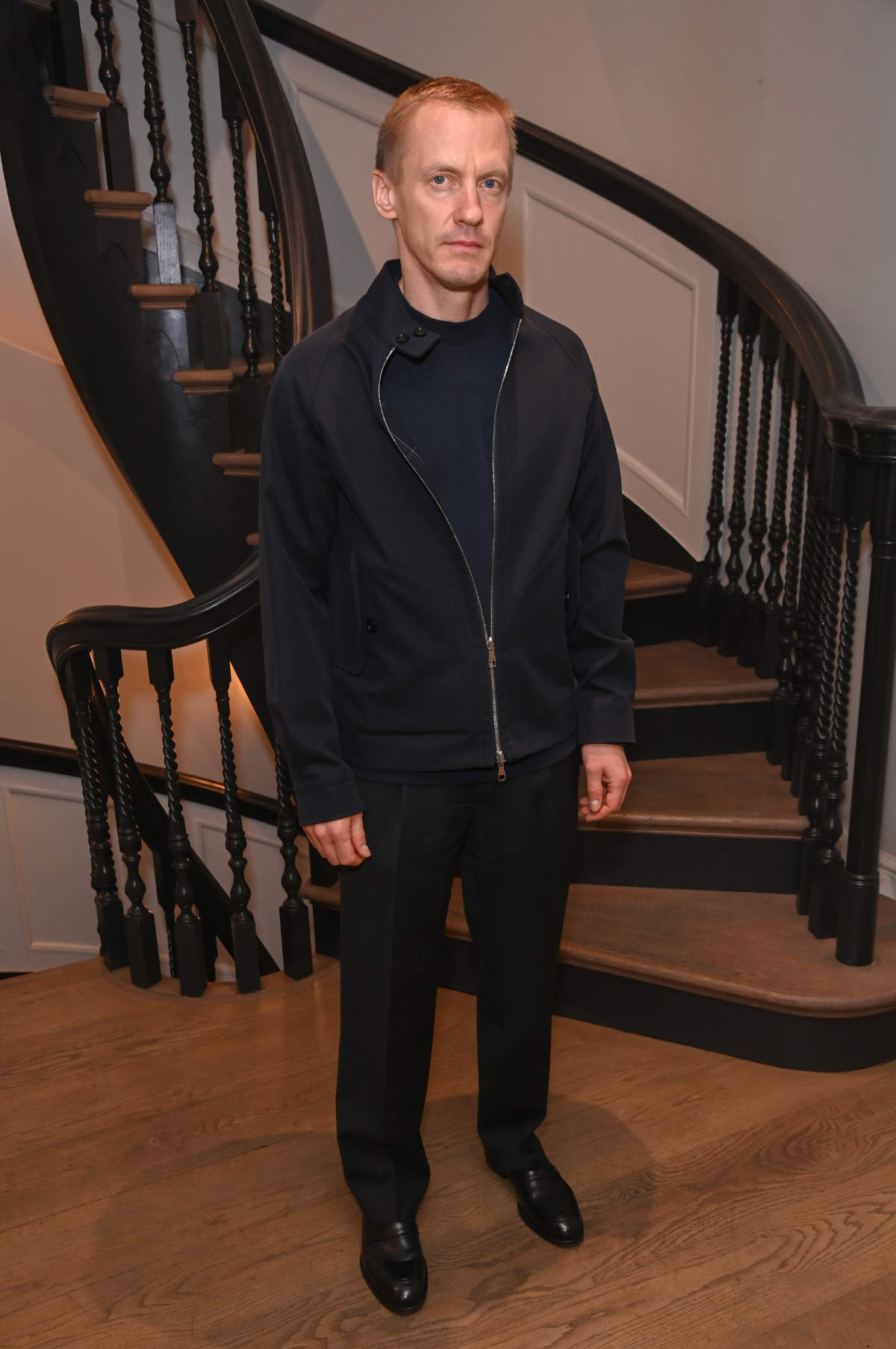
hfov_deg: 42.2
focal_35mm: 31
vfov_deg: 60.3
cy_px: 674
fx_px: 1160
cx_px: 448
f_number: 6.3
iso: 1250
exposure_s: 1/160
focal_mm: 31
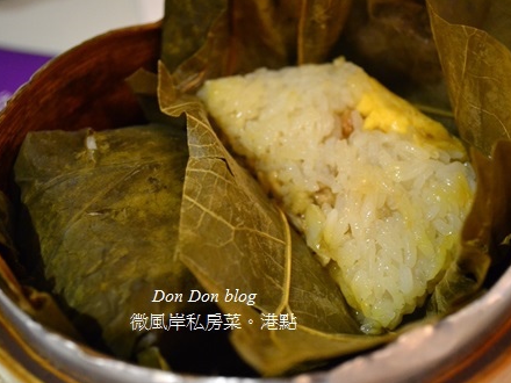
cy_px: 192
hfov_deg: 32.7
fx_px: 871
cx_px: 285
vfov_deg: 24.8
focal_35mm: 59
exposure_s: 1/15
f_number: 5.6
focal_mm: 36
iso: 3200
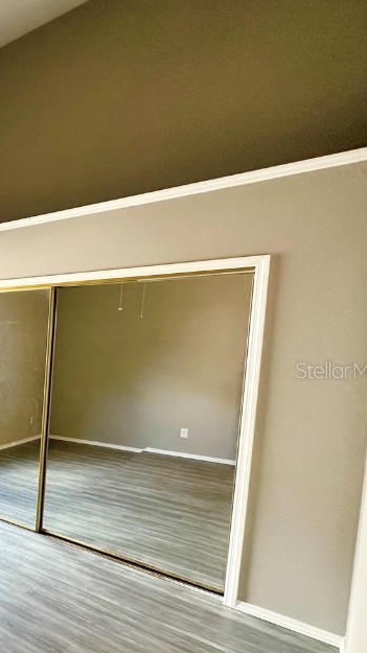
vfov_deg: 73.7
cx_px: -141
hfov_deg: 31.5
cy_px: 370
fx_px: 433
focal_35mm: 25
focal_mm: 2.22
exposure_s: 1/120
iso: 200
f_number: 2.2
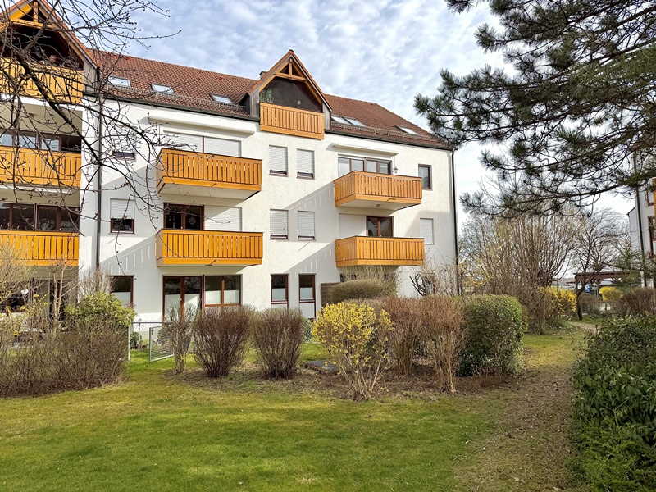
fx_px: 455
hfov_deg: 71.6
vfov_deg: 56.8
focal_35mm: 24
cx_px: 328
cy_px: 246
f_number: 1.78
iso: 80
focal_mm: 6.76
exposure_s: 1/3584
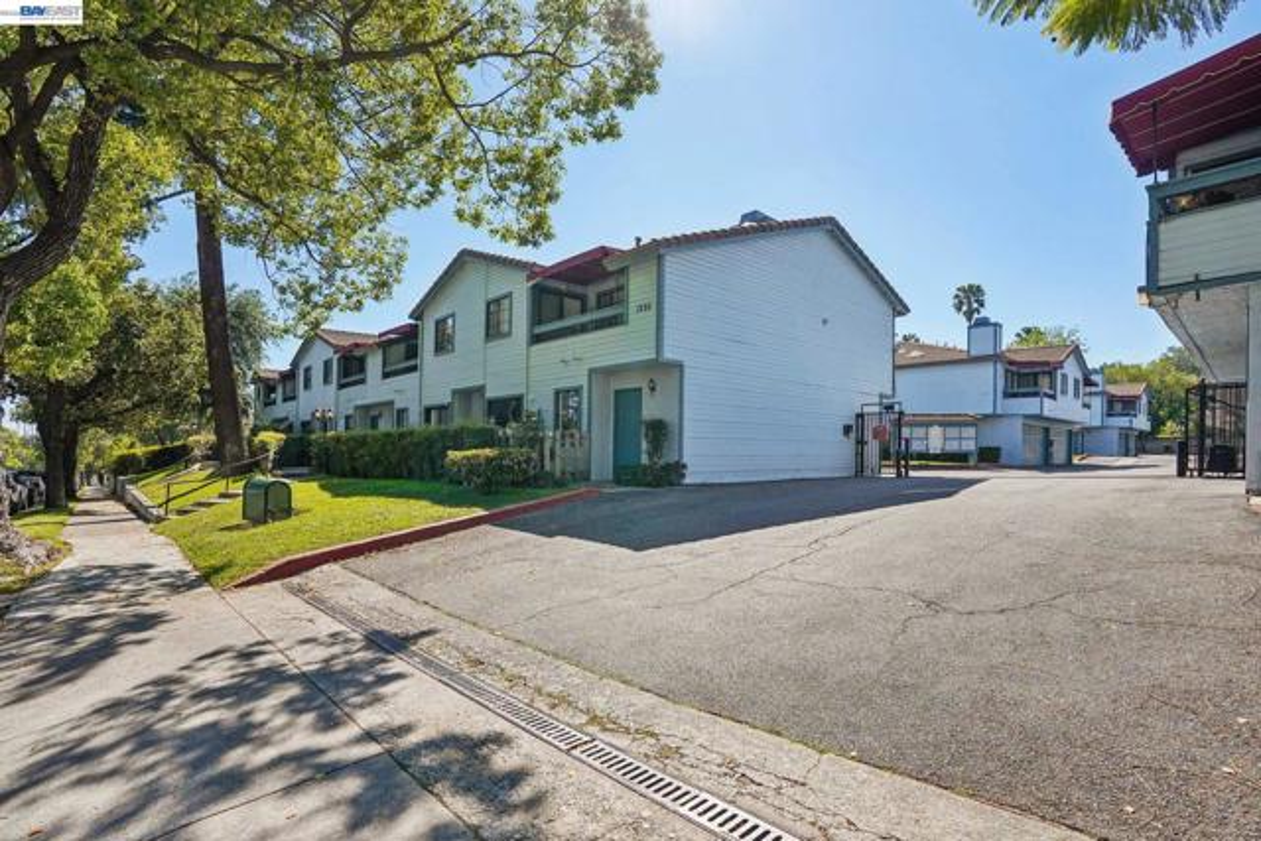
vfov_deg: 73.8
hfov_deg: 96.7
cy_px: 420
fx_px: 561
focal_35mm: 16
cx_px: 630
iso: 400
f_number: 8
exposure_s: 1/800
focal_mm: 16
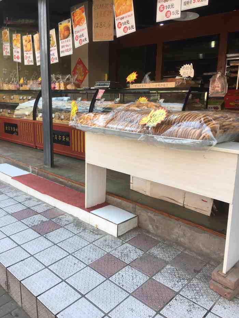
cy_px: 159
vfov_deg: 61.7
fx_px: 267
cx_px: 120
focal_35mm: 29
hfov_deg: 48.2
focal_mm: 4.15
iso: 25
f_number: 2.2
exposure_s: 1/262
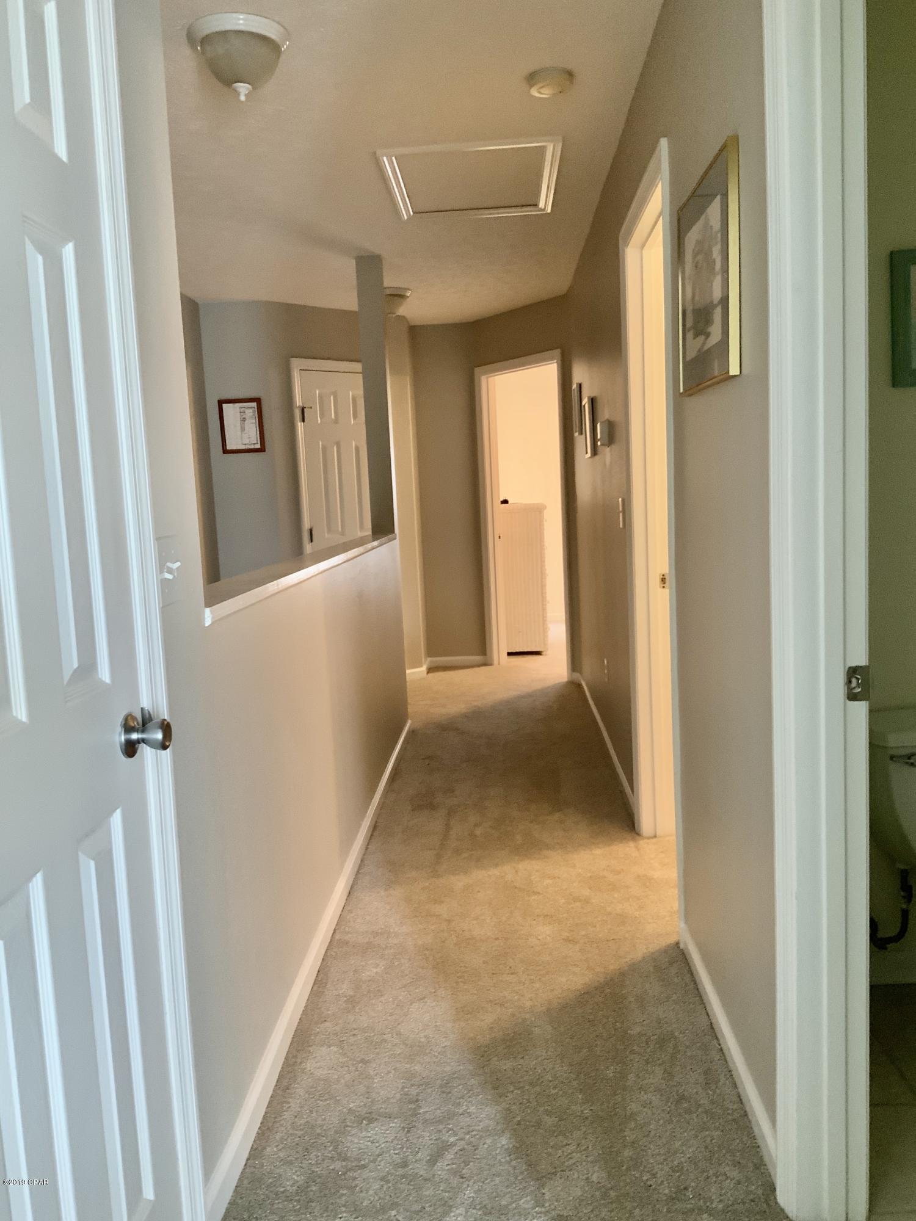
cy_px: 610
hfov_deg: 48.2
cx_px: 458
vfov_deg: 61.7
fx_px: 1023
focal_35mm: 29
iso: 200
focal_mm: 3
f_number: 1.8
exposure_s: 1/40
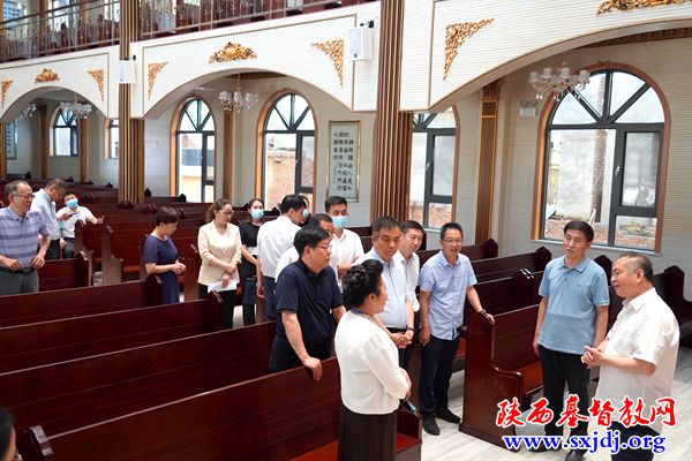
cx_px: 346
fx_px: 615
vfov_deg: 41.1
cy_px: 230
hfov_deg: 58.7
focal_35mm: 32
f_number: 4
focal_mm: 32
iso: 1600
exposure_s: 1/160
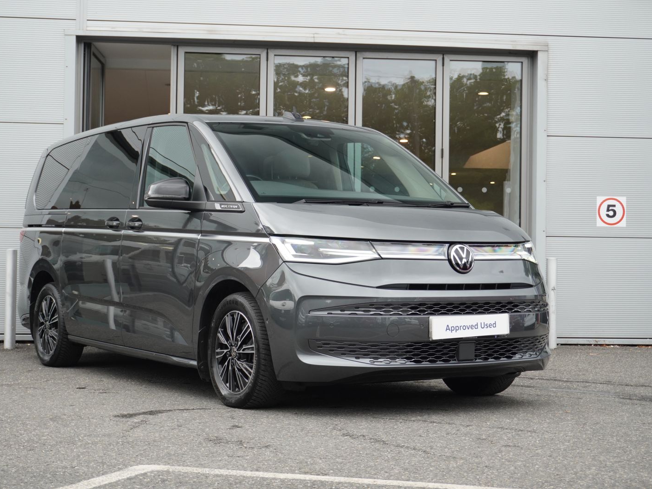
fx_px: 1168
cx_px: 297
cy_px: 244
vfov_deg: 23.7
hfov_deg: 31.2
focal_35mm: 62
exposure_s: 1/160
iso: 500
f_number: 5.6
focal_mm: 38
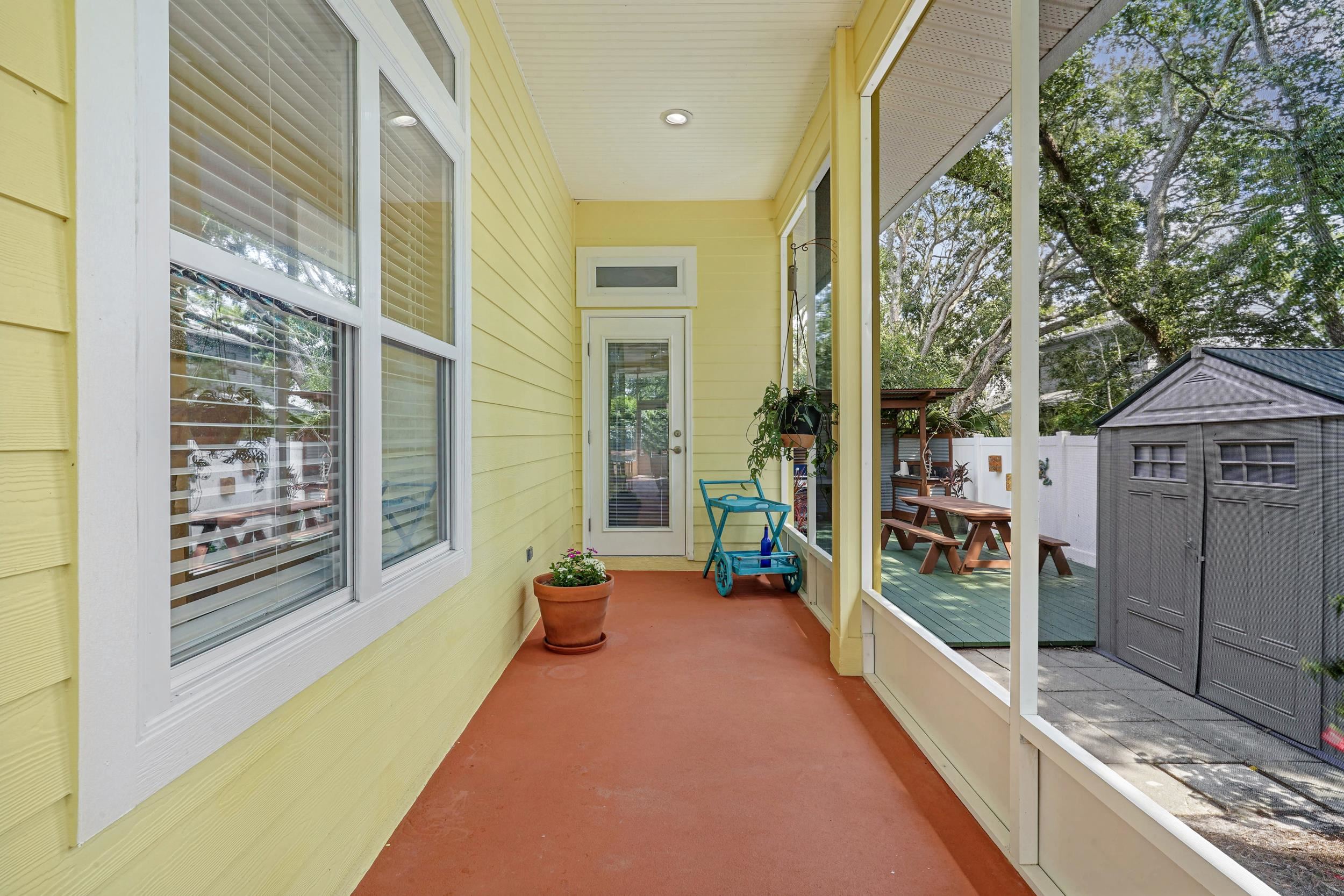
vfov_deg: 70.4
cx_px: 672
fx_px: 635
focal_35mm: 17
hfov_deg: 93.3
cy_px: 448
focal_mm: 17
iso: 100
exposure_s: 1.3
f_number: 16
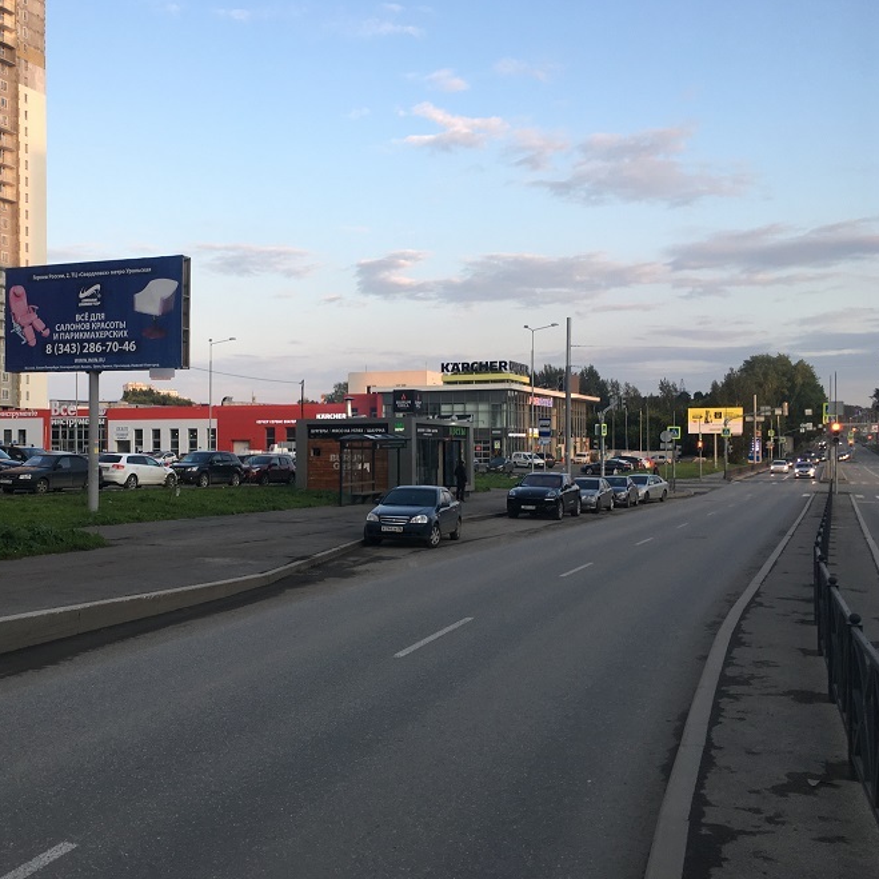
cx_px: 332
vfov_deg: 47.2
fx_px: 1006
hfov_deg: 46.8
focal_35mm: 35
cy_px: 434
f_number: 2.2
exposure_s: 1/117
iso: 25
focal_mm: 4.15
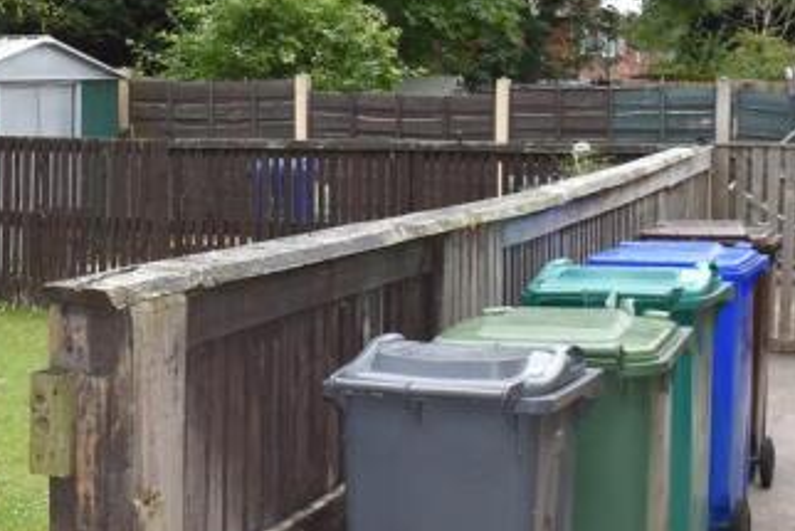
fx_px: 1414
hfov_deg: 31.1
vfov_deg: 21.1
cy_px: 144
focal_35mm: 64
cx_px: 263
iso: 100
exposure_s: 1/200
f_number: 7.1
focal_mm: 21
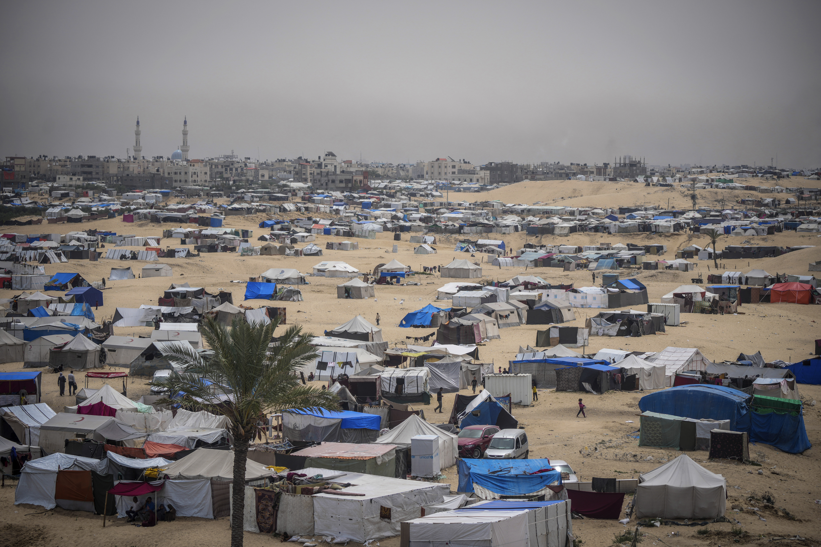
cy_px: 274
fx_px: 2280
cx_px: 410
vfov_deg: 13.7
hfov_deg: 20.4
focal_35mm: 100
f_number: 4.5
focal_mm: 100
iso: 100
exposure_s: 1/1250
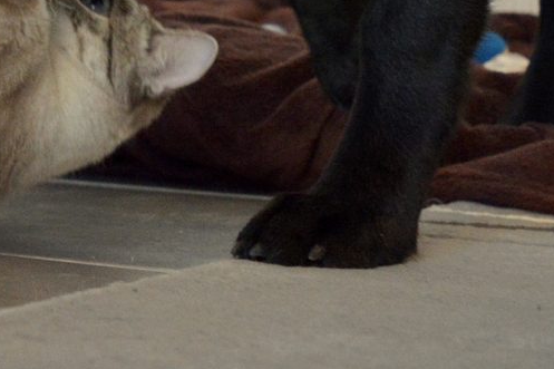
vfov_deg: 10.2
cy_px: -250
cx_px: -61
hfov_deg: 15.6
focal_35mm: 128
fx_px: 1969
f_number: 3.5
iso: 1600
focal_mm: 20
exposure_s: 1/125
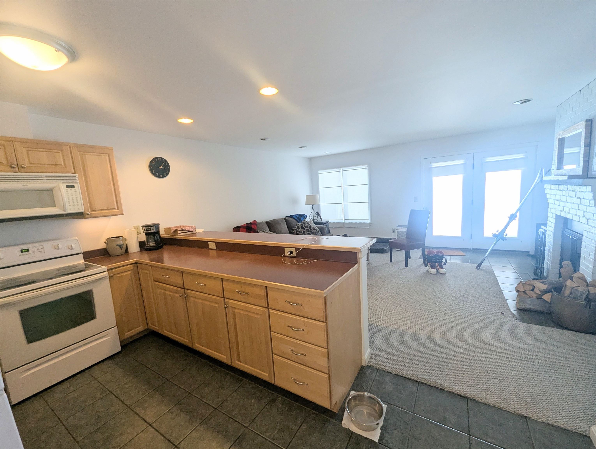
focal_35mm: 13
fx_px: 224
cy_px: 224
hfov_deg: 106.1
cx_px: 298
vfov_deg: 90.1
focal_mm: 1.95
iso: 65
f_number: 2.2
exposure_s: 1/59
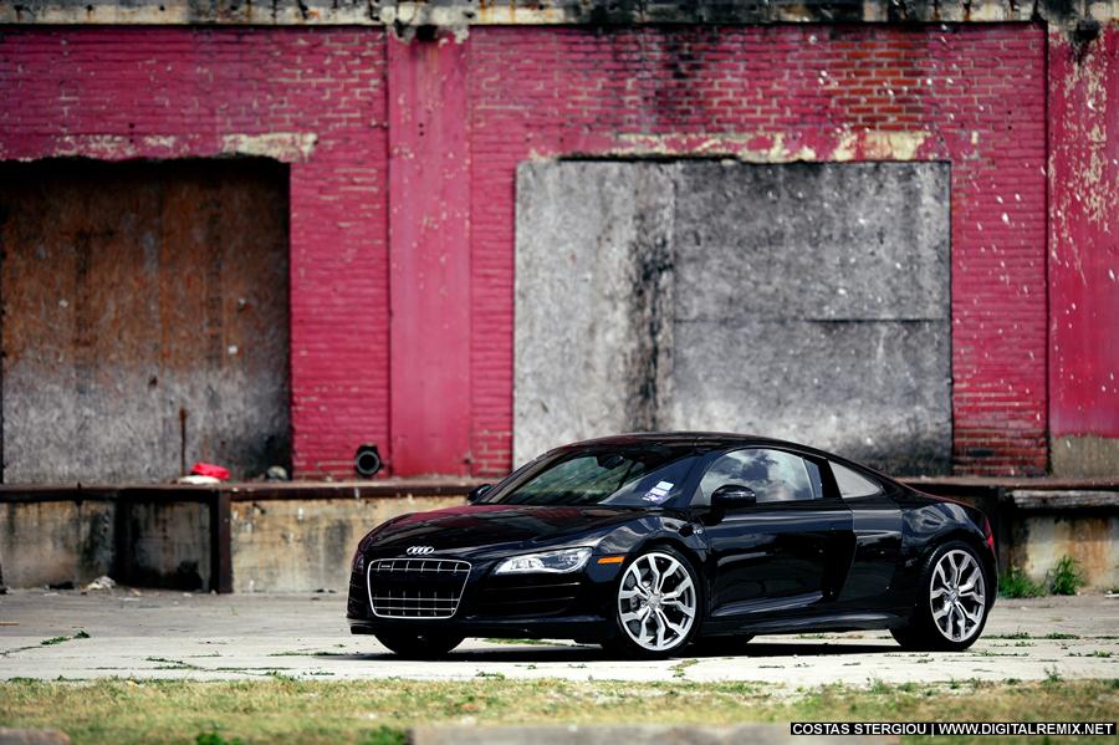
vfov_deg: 6.9
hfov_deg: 10.3
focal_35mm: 200
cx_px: 560
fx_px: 6213
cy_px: 372
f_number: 2
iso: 100
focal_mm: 200
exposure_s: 1/2000
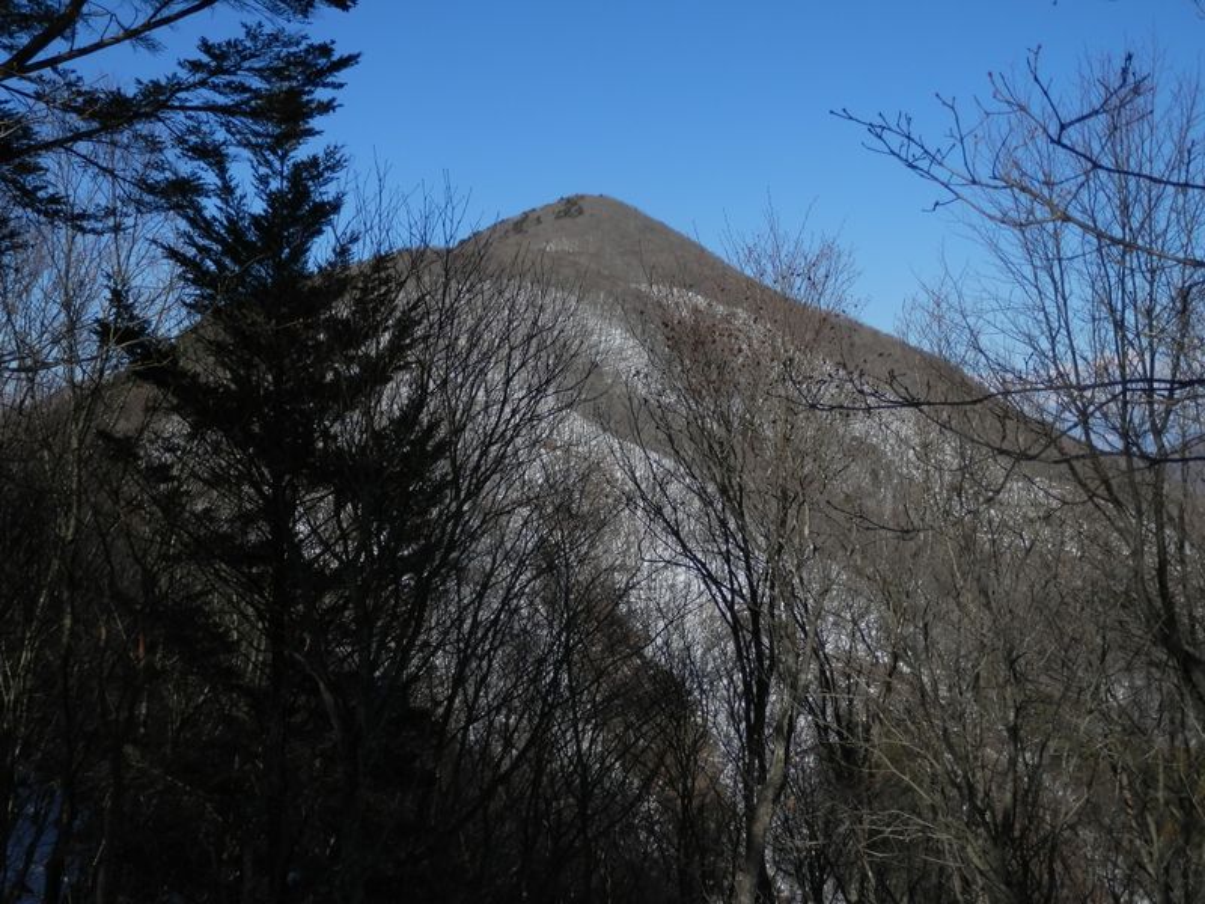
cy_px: 452
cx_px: 602
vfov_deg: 38.7
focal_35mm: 37
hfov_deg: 50.1
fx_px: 1288
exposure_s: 1/160
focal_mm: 6.6
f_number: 10.1
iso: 80
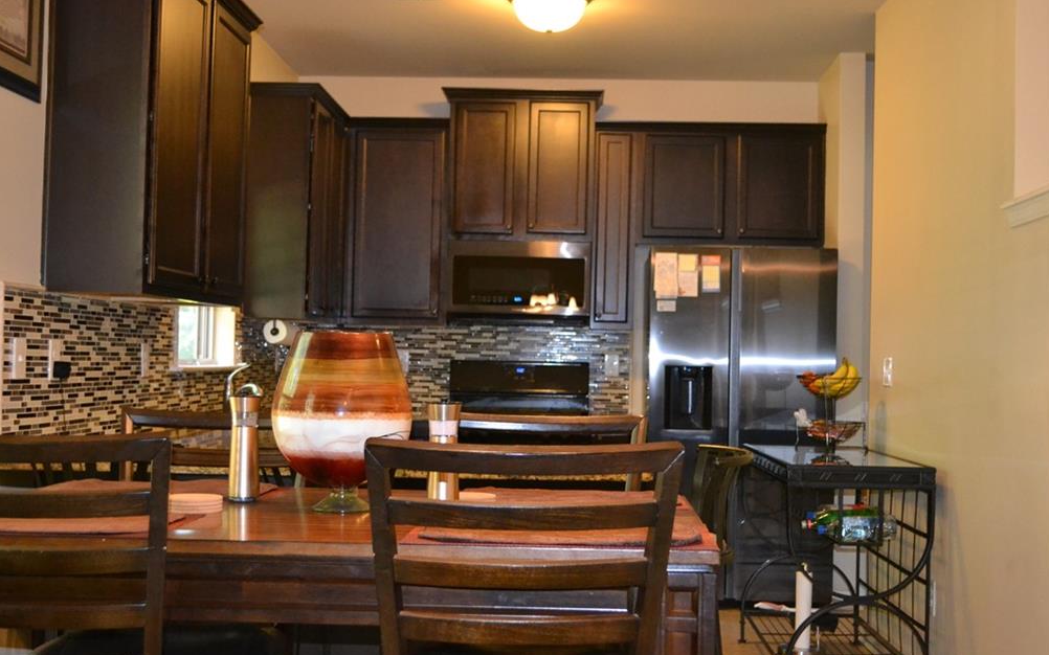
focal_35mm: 50
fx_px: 1429
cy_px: 339
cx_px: 518
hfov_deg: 40.3
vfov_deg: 25.8
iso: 2800
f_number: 4.8
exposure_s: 1/60
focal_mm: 32
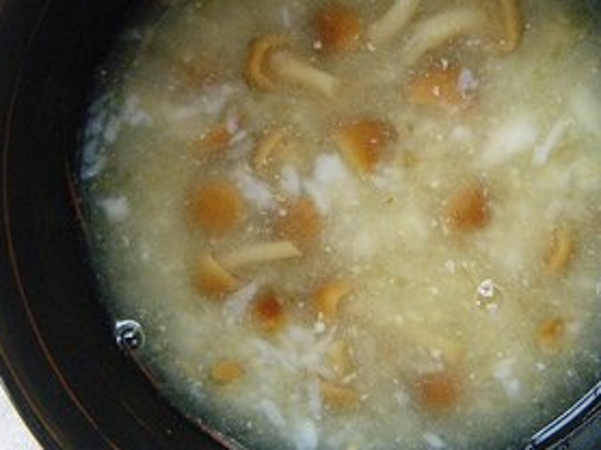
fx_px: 850
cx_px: 307
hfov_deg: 38.9
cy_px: 186
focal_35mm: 49
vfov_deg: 29.6
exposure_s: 1/50
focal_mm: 6.1
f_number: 3.8
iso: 800
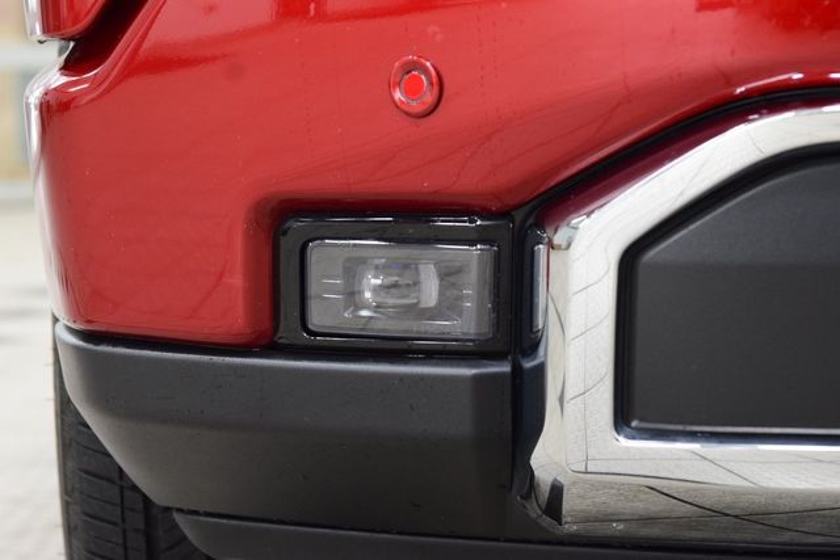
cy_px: 280
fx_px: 2450
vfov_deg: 13.0
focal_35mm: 105
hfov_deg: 19.5
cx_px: 420
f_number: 5.6
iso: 1600
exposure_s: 1/30
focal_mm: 70
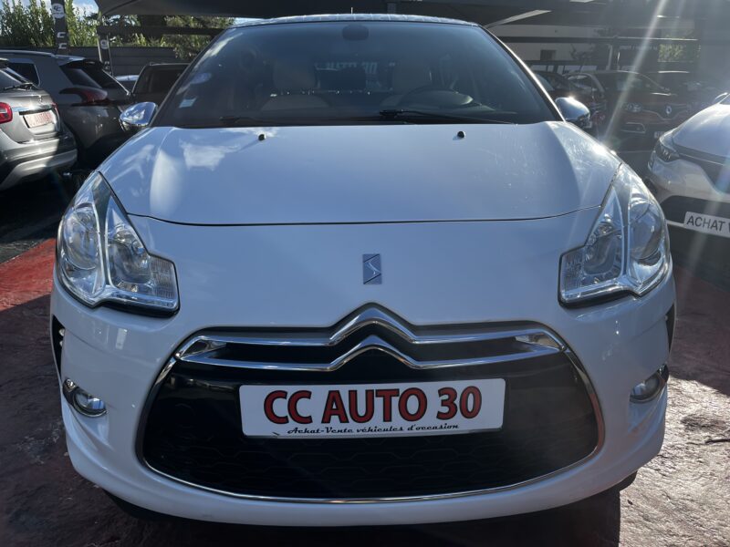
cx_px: 365
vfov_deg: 53.1
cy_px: 274
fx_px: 548
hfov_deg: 67.3
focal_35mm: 26
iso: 50
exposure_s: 1/2268
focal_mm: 5.1
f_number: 1.6
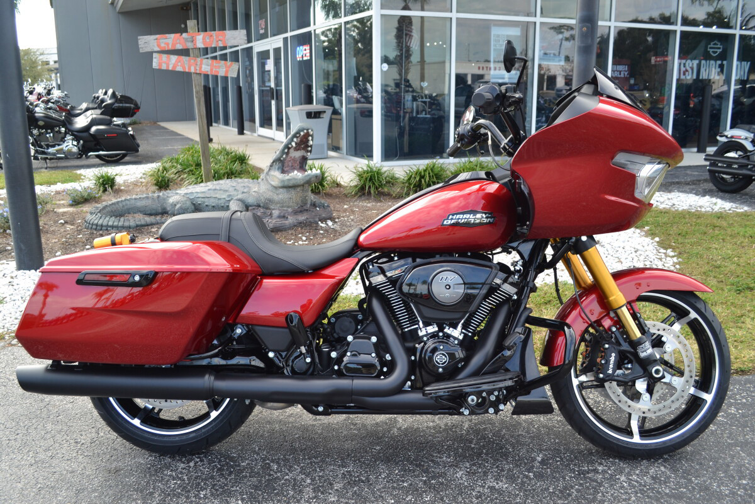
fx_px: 692
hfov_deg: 57.2
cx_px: 378
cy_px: 252
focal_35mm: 33
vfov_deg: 40.0
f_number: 5.6
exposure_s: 1/125
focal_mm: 22
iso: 160
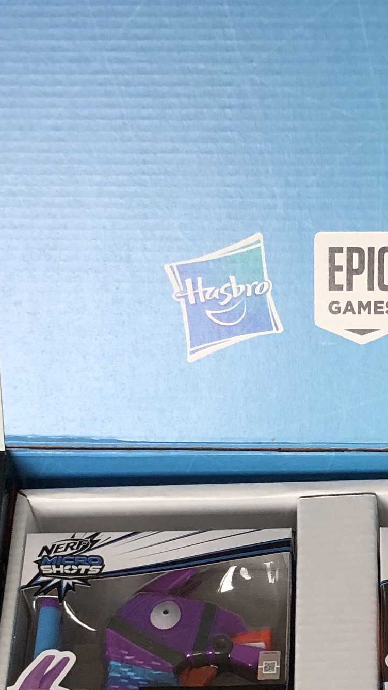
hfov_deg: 13.1
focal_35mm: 92
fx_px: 1683
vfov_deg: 22.8
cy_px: 568
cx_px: 306
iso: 25
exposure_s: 1/40
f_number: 1.8
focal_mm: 3.99
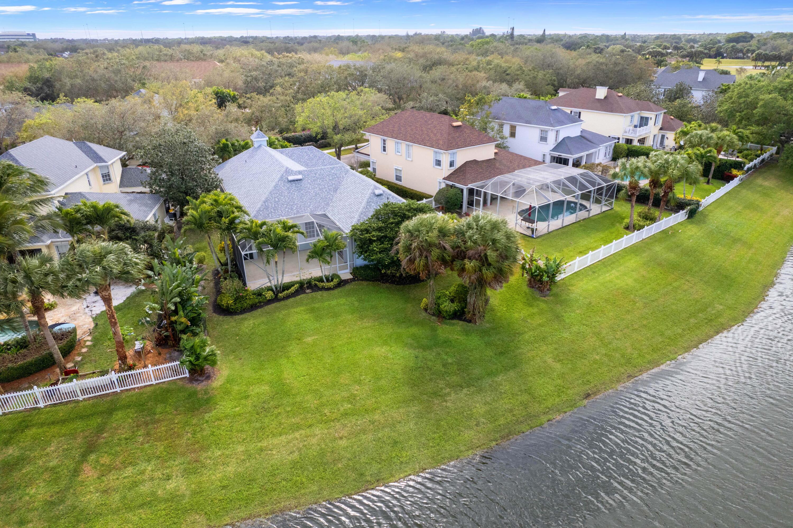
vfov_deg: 57.2
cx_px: 396
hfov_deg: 78.6
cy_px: 264
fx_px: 484
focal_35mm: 22
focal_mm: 8.38
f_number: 2.8
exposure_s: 1/1600
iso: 100
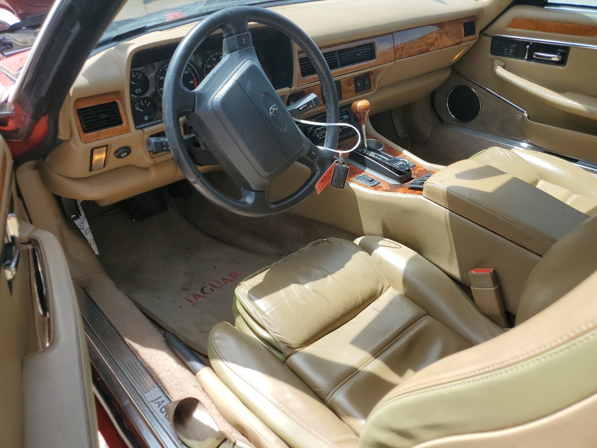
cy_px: 224
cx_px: 298
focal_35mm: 26
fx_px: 448
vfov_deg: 53.1
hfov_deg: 67.3
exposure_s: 1/833
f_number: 1.5
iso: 50
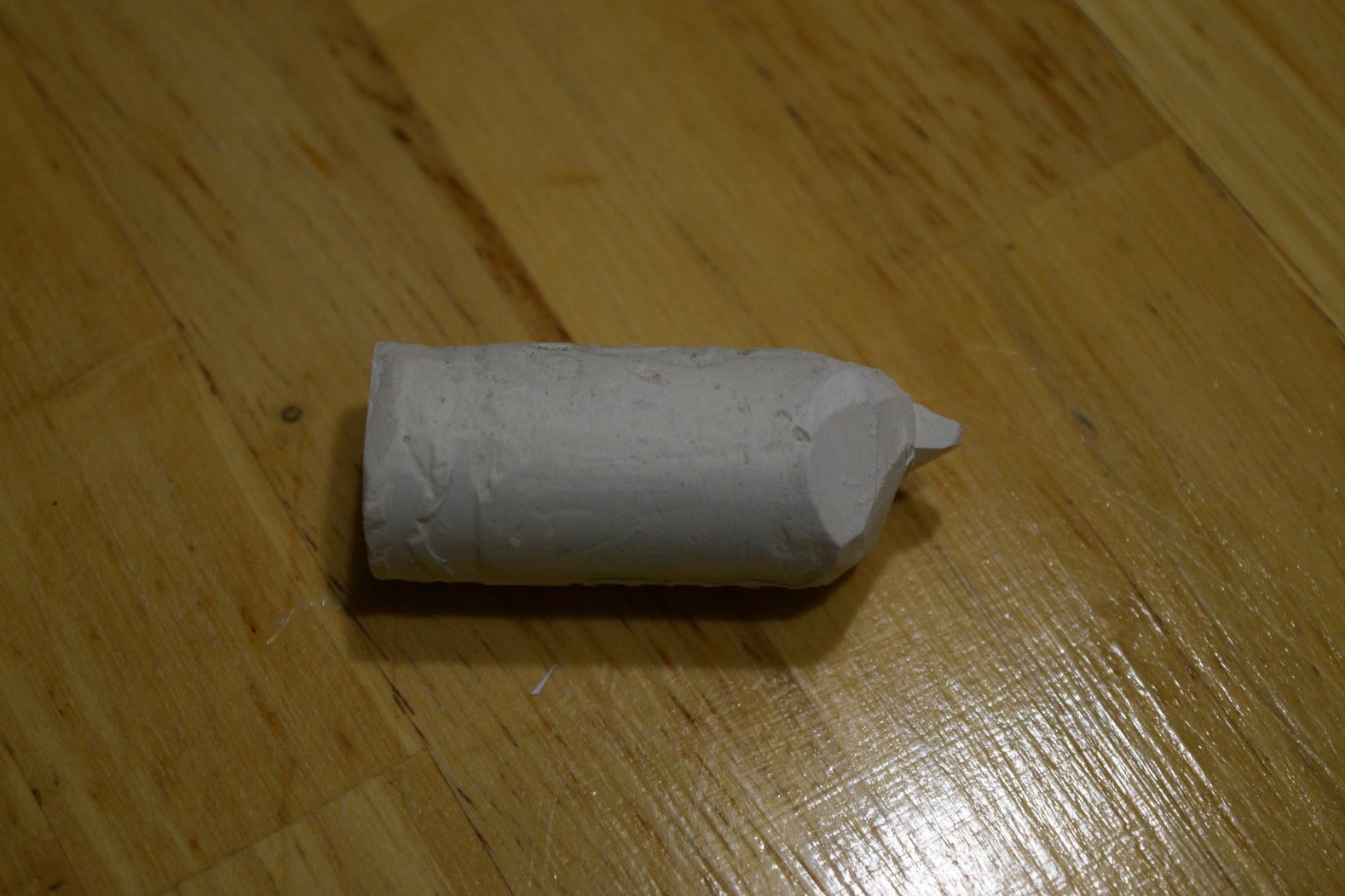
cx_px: 678
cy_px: 444
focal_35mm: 80
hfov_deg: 25.4
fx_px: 2989
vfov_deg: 17.1
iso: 800
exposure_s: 1/60
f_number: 5.6
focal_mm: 52
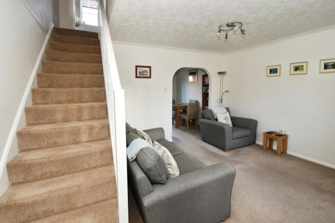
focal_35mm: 15
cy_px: 112
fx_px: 140
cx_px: 168
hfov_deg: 100.4
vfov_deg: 77.4
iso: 800
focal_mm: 10
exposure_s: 1/60
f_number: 7.1
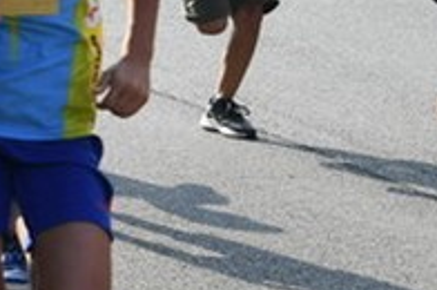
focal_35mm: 270
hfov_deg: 7.6
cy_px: -181
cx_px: 192
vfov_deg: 5.0
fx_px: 3272
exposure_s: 1/1250
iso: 640
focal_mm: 44
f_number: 7.1
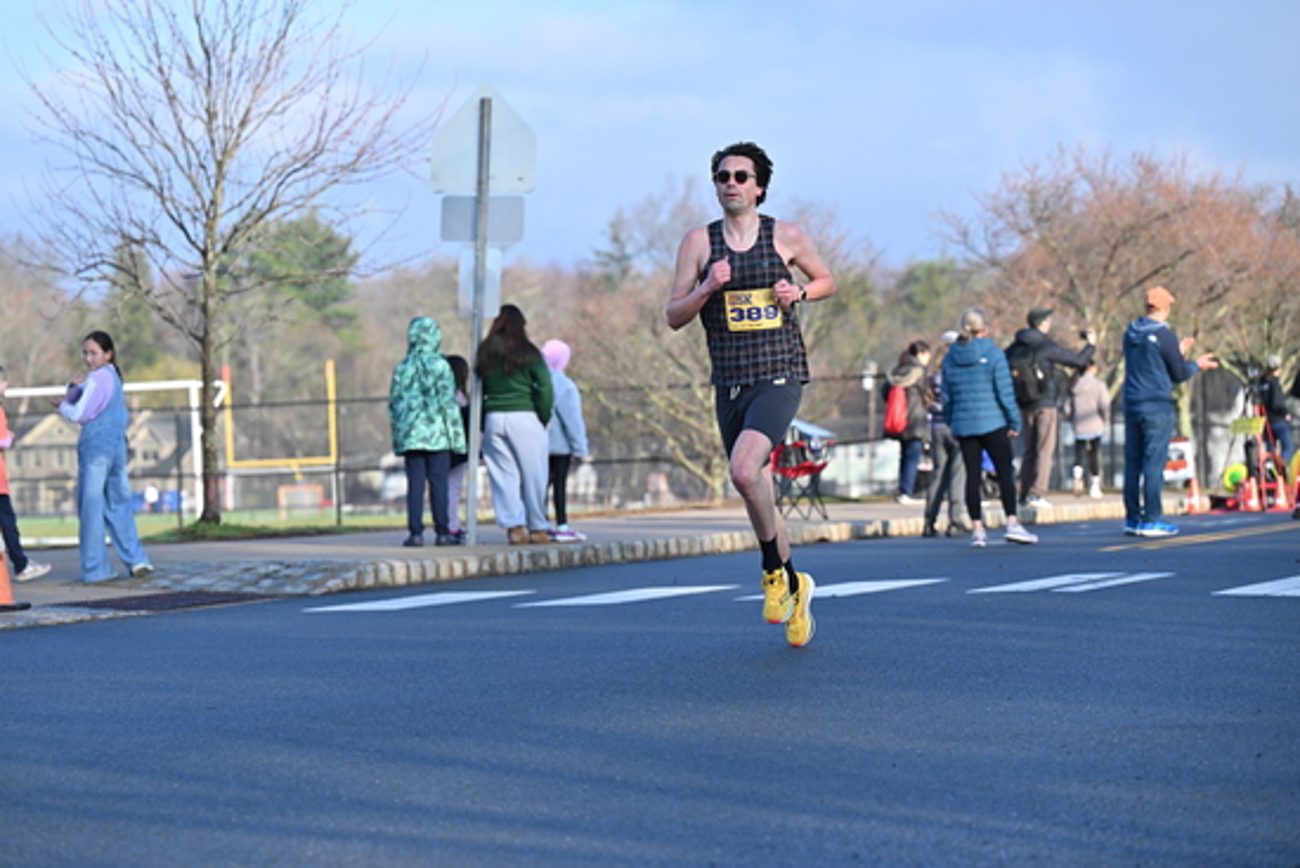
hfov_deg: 17.8
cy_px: 434
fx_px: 4154
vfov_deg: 11.9
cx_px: 650
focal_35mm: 115
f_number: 4
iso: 500
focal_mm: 115
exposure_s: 1/2500
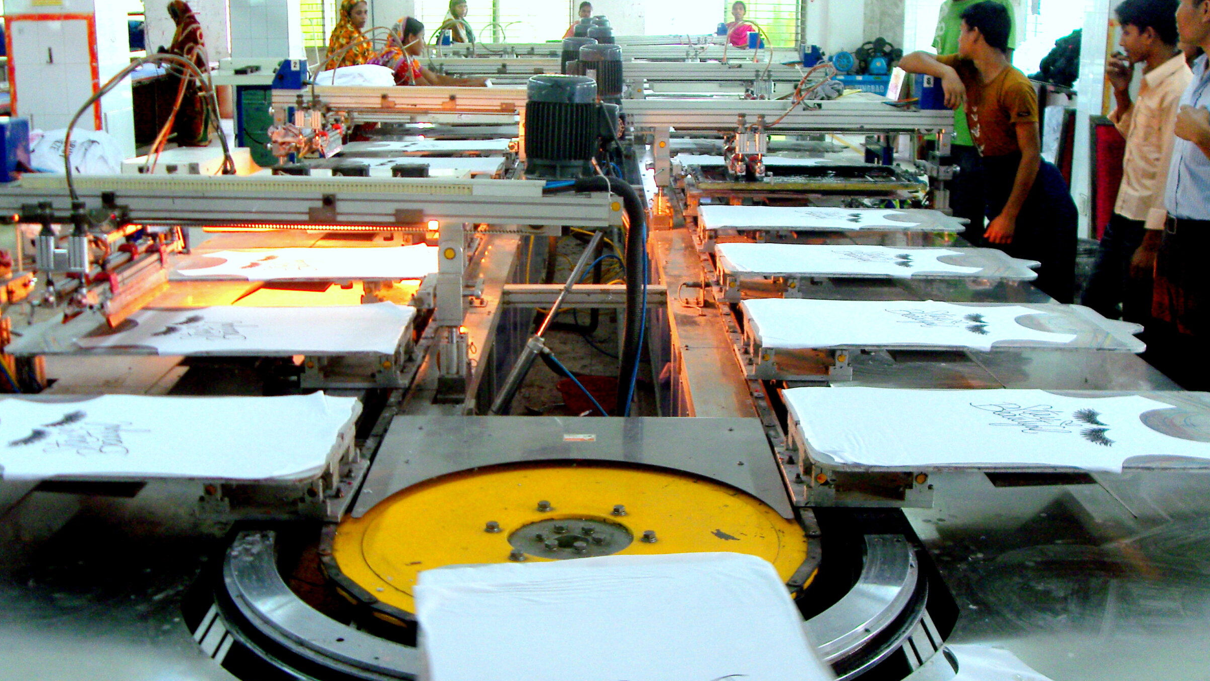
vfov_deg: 27.7
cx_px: 572
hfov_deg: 47.3
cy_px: 401
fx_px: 1380
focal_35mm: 43
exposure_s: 1/40
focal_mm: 6.2
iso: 100
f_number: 2.8
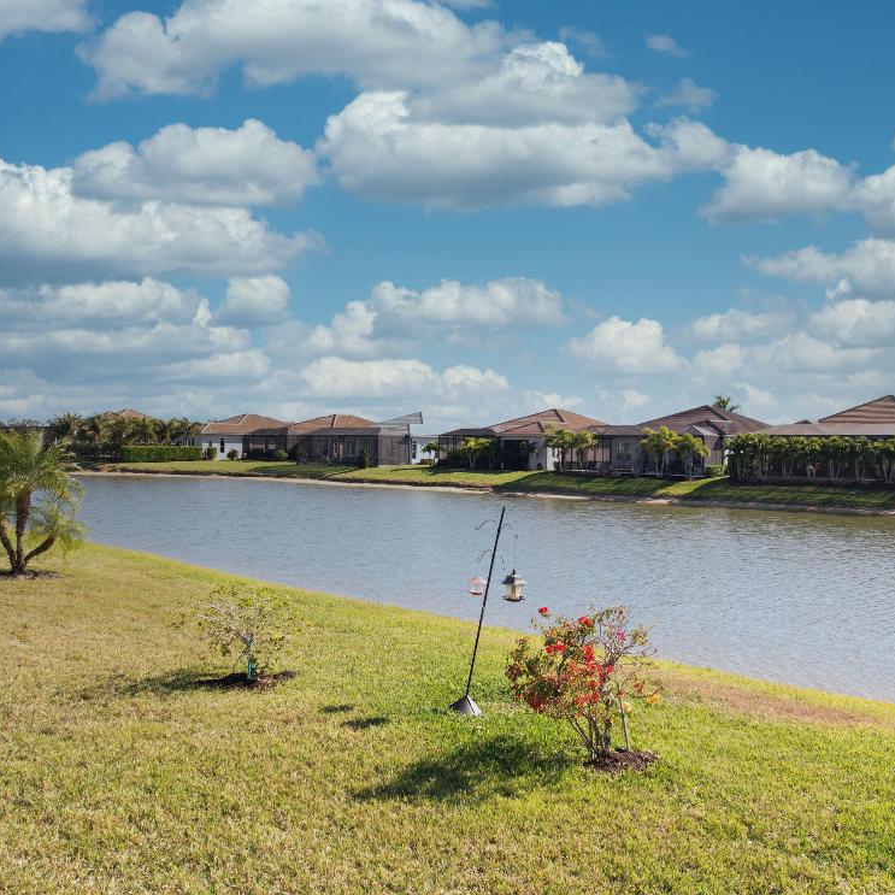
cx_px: 479
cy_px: 453
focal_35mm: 29
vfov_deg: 55.6
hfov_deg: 55.6
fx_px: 848
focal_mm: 8.4
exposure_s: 1/50
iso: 100
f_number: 2.8
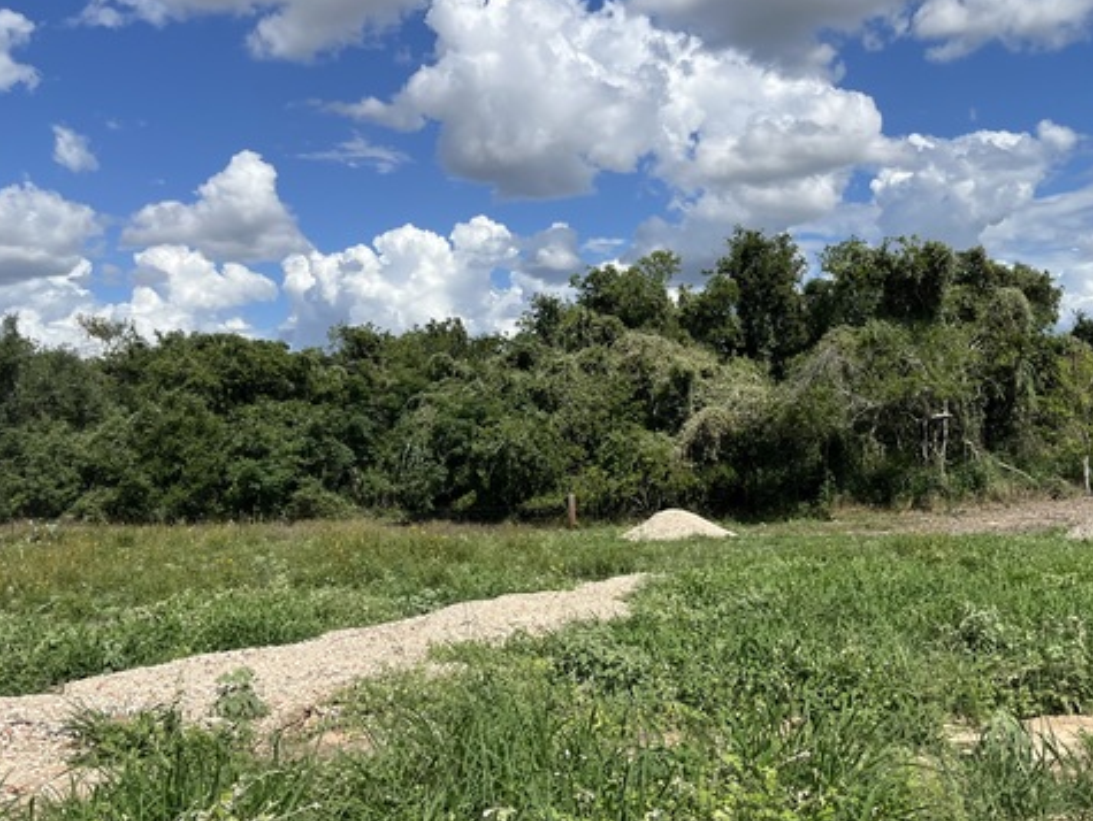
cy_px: 393
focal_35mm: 35
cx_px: 711
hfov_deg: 51.8
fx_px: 1106
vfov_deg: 40.7
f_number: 1.6
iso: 50
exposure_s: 1/5319
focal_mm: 5.1
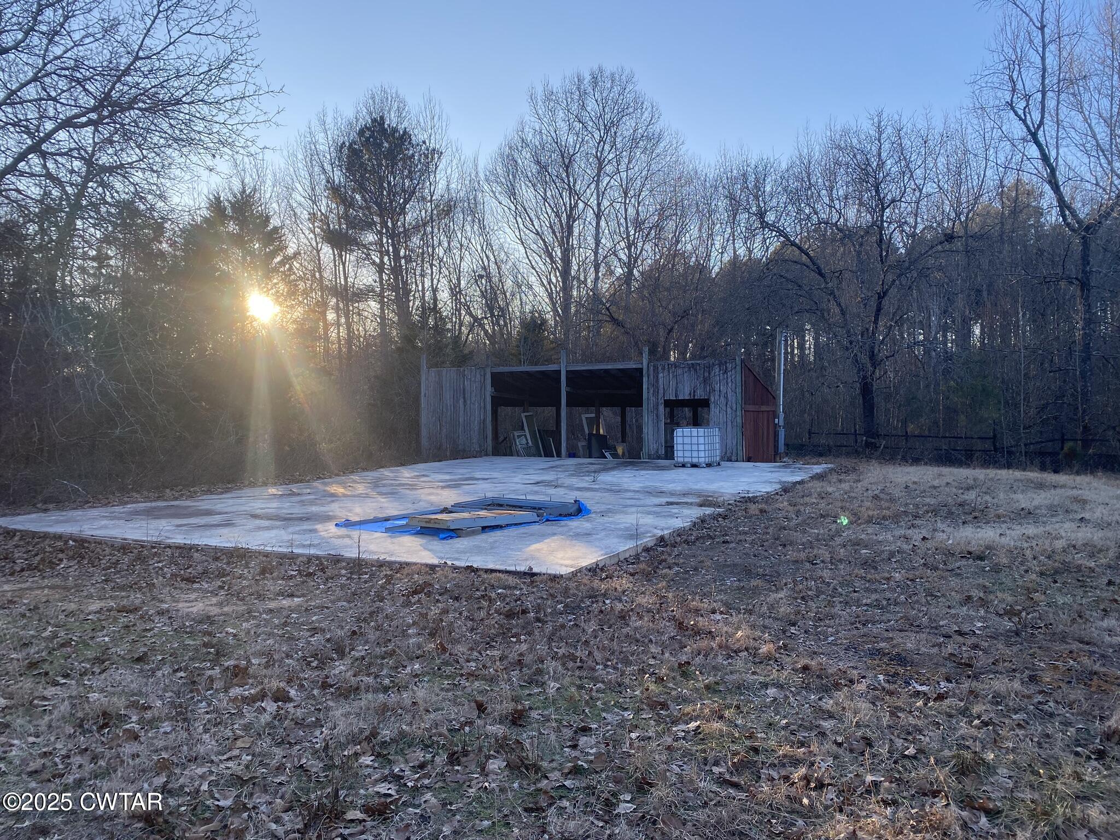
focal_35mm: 26
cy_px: 420
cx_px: 560
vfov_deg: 53.1
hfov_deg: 67.3
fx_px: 841
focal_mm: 4.25
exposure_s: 1/552
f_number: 1.8
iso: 32
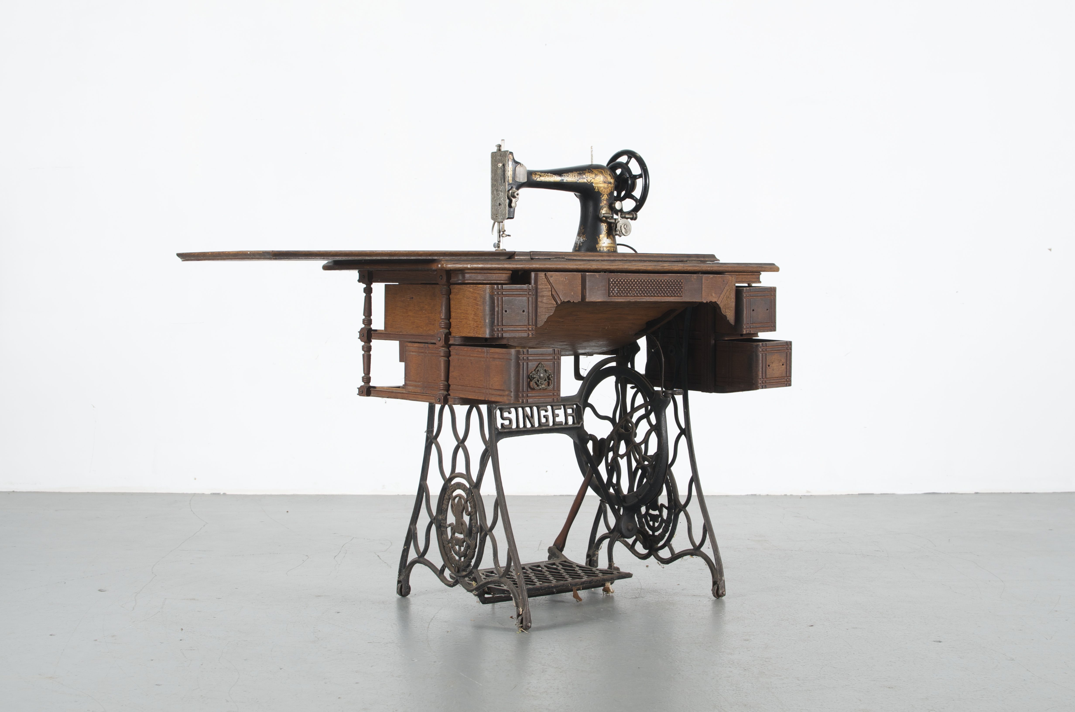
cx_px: 538
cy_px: 356
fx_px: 1564
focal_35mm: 52
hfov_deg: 37.9
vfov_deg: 25.6
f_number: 6.3
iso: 100
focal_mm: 35
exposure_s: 1/125
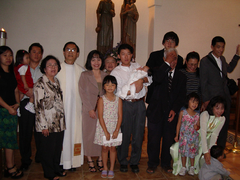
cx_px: 120
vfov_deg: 37.7
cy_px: 90
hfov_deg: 49.0
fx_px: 263
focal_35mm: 38
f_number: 2.6
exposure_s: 1/60
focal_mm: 5.8
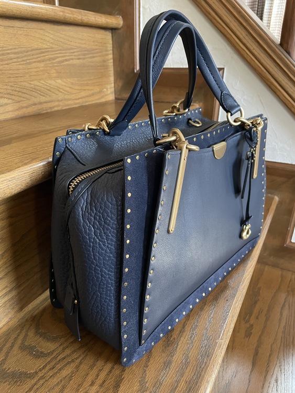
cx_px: 148
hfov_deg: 53.1
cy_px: 196
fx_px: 295
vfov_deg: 67.3
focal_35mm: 26
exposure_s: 1/44
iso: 500
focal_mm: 4.2
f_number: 1.6
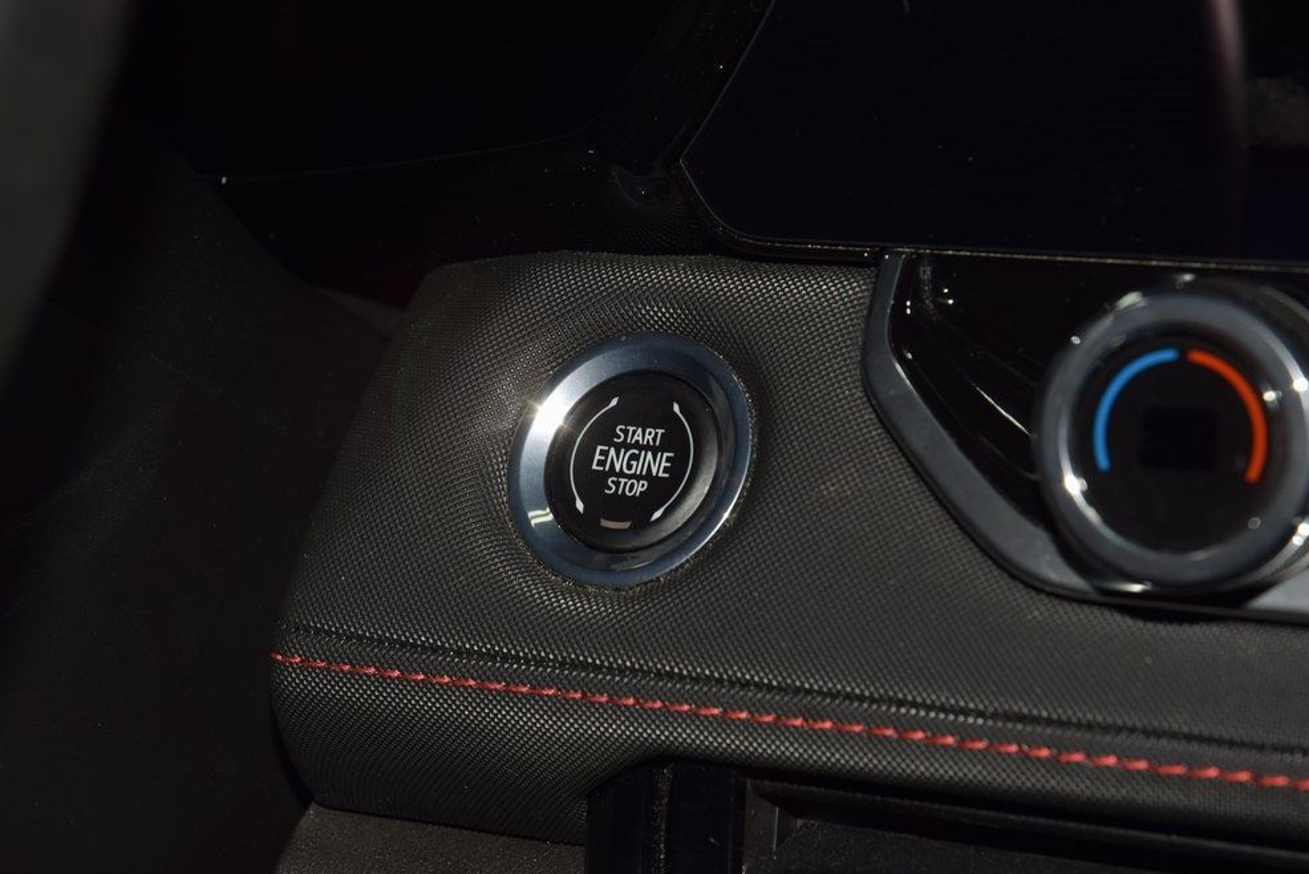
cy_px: 442
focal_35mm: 109
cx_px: 640
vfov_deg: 12.6
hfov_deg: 18.7
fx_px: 3964
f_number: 8
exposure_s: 1/125
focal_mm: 70
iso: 100
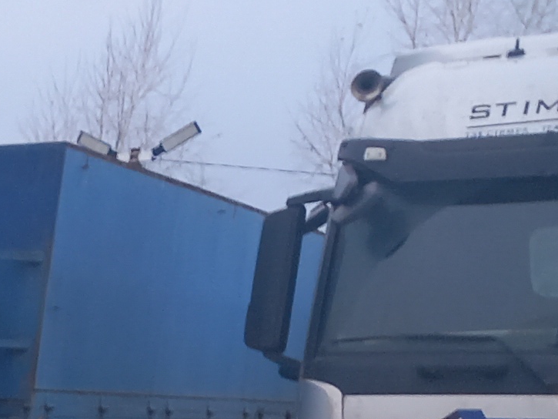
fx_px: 2451
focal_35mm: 152
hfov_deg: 10.2
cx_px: -1007
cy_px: 1054
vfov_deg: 8.7
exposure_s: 1/50
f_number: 1.8
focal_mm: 4
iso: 40
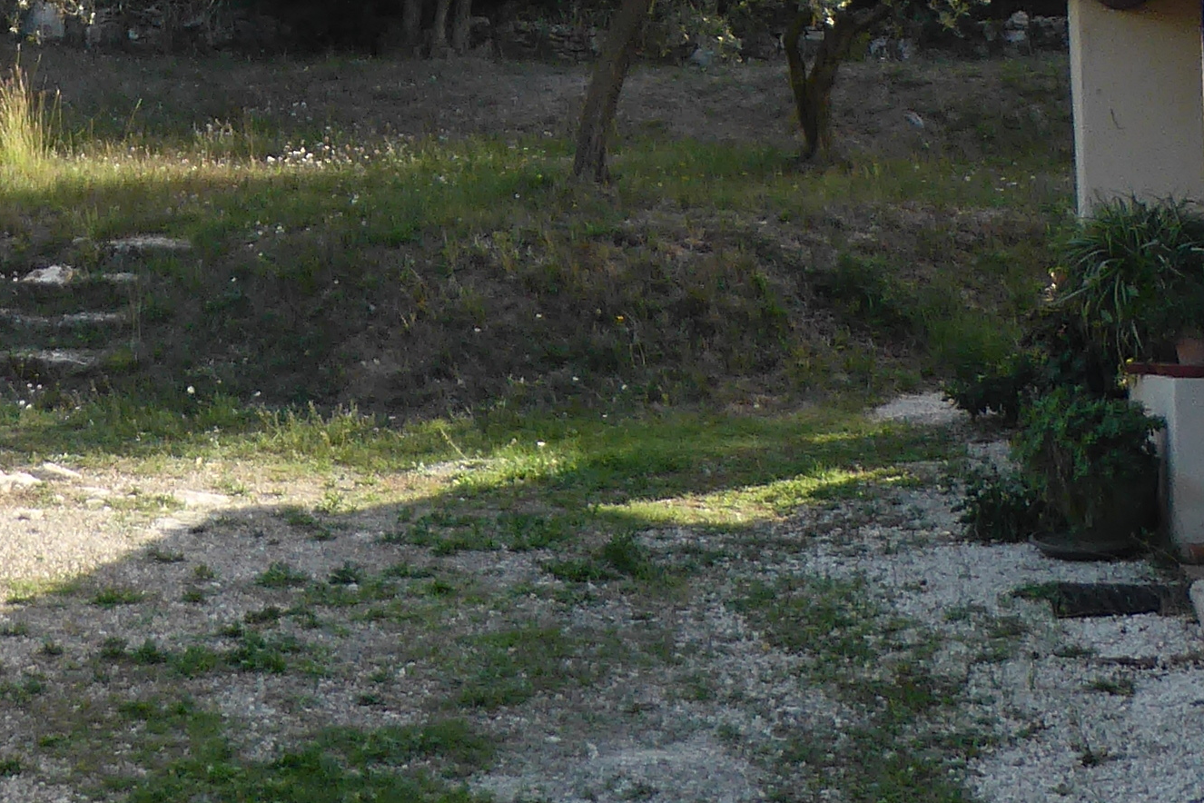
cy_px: -263
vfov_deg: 13.7
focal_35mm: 96
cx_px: 133
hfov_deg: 20.8
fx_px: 3210
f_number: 3.3
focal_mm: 4.3
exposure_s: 1/320
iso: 100
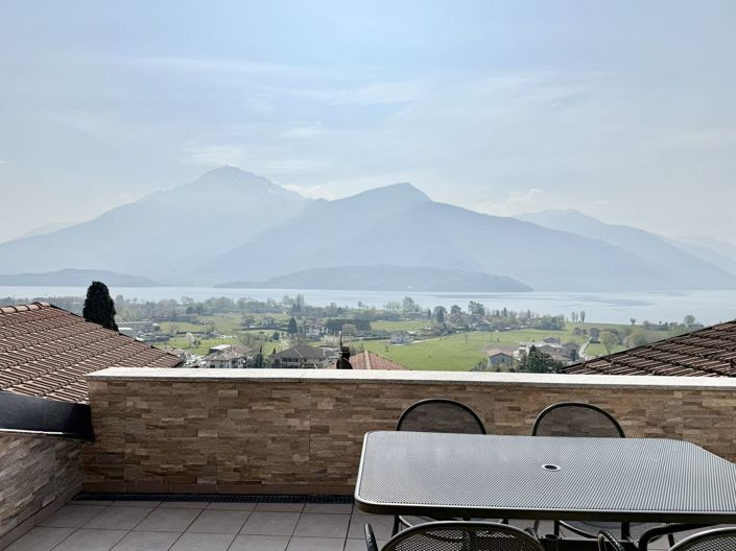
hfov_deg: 71.6
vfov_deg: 56.8
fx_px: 510
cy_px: 276
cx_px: 368
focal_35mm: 24
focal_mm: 6.76
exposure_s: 1/17544
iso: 64
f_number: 1.78
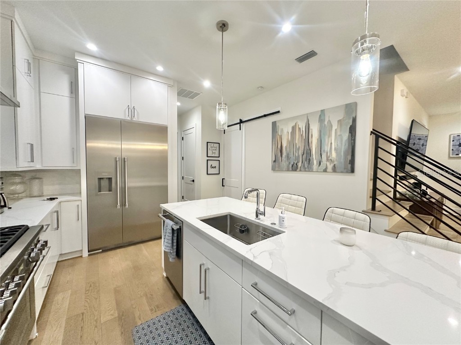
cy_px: 172
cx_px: 230
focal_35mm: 14
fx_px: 186
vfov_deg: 85.7
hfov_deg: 102.1
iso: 320
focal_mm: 2.22
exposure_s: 1/120
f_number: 2.2
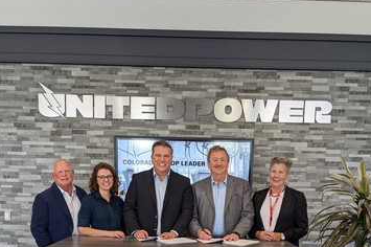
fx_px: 391
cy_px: 241
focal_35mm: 38
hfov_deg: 50.7
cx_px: 186
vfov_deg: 32.5
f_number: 1.73
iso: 53
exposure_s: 1/40
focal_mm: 4.38
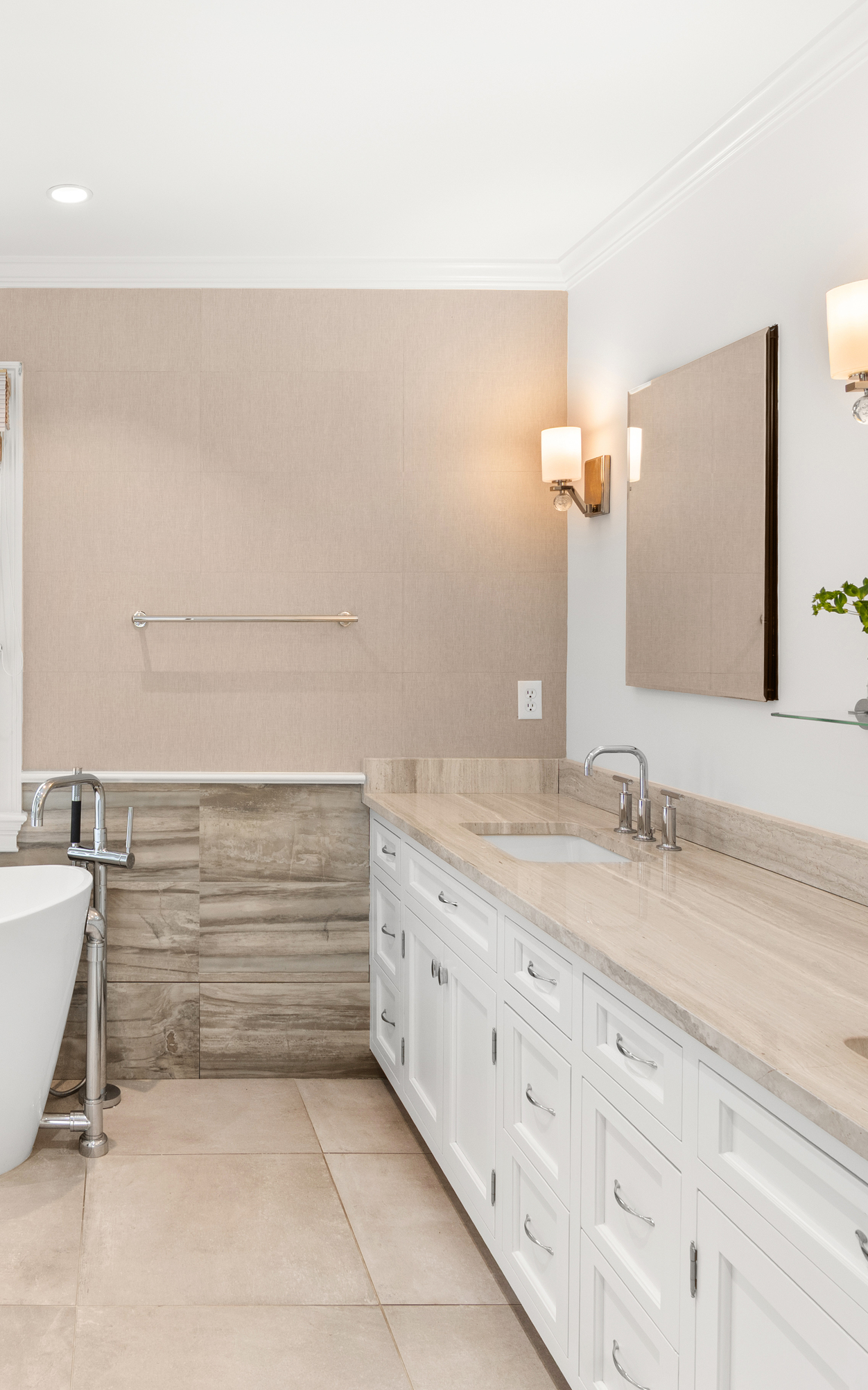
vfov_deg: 72.6
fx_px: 947
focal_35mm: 25
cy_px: 689
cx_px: 137
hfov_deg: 45.9
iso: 100
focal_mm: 11
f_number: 8
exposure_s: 1/4
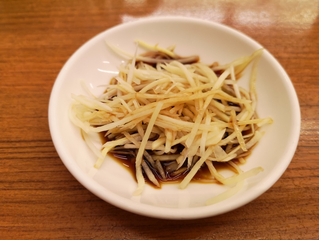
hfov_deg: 65.3
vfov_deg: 51.4
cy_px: 120
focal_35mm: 27
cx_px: 160
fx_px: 249
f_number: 1.8
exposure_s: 1/50
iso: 100
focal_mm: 3.95
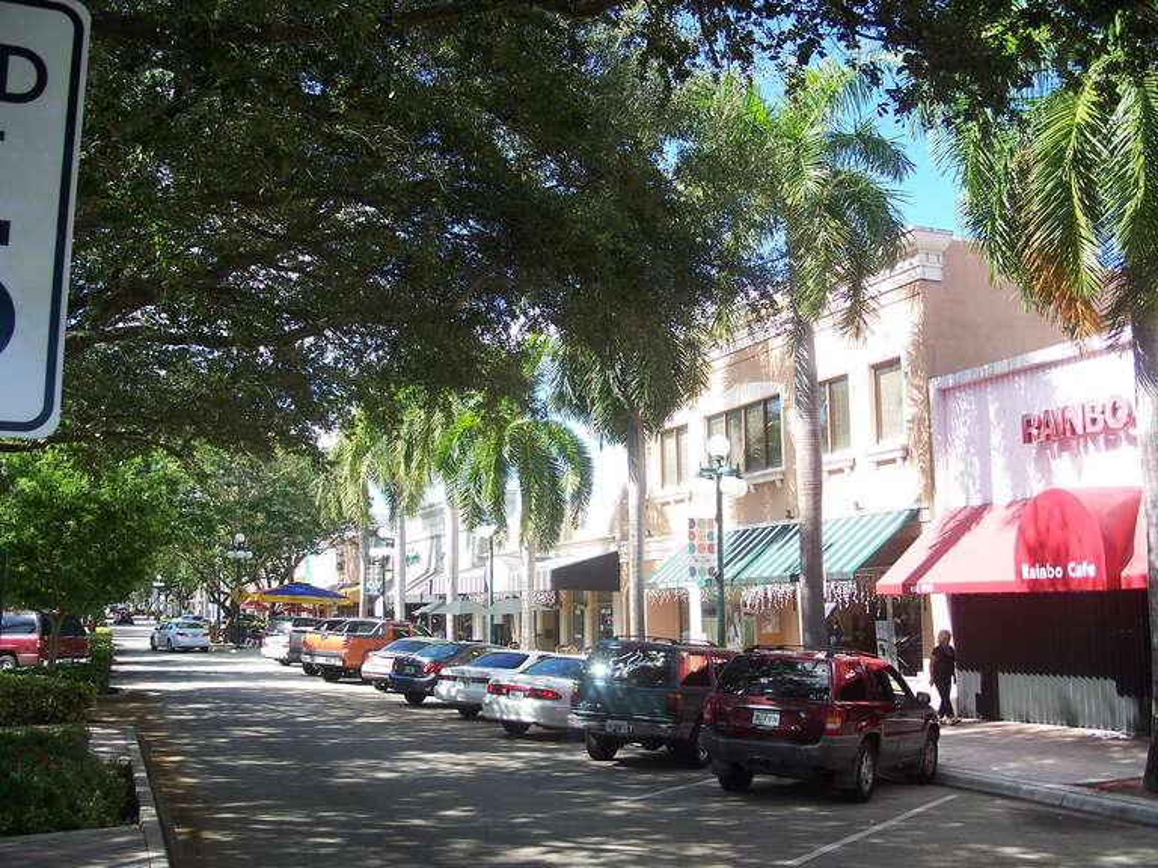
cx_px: 579
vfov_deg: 38.7
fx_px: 1238
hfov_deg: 50.1
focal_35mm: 37
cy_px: 434
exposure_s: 1/250
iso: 64
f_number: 2.8
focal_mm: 7.8
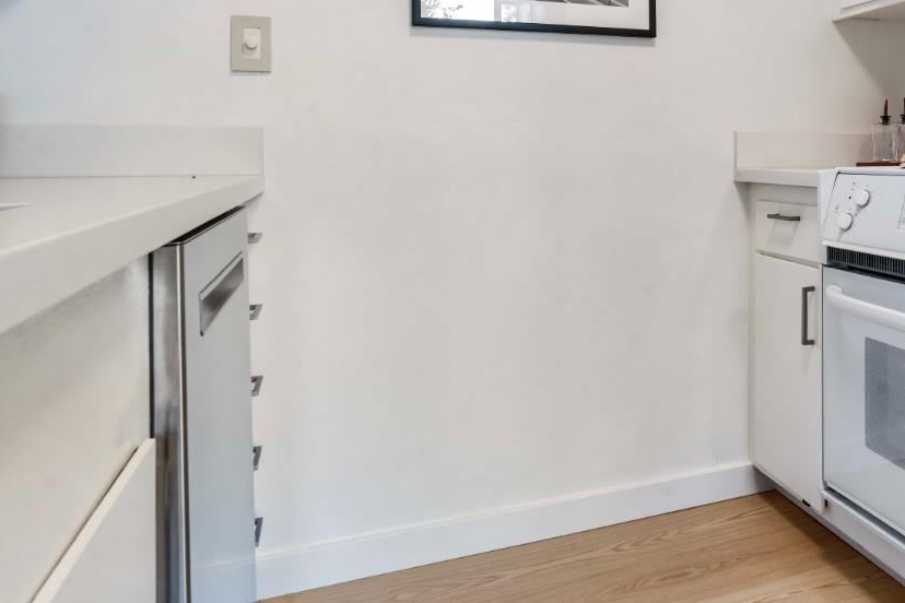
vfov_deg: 43.4
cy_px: 145
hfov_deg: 60.5
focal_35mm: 29
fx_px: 729
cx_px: 667
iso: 640
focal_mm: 16
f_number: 11
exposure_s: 1/20
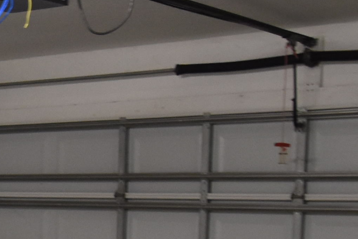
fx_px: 875
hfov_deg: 21.4
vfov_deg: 15.1
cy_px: 273
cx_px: -80
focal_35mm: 88
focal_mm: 10
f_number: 3.5
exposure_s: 1/30
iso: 800
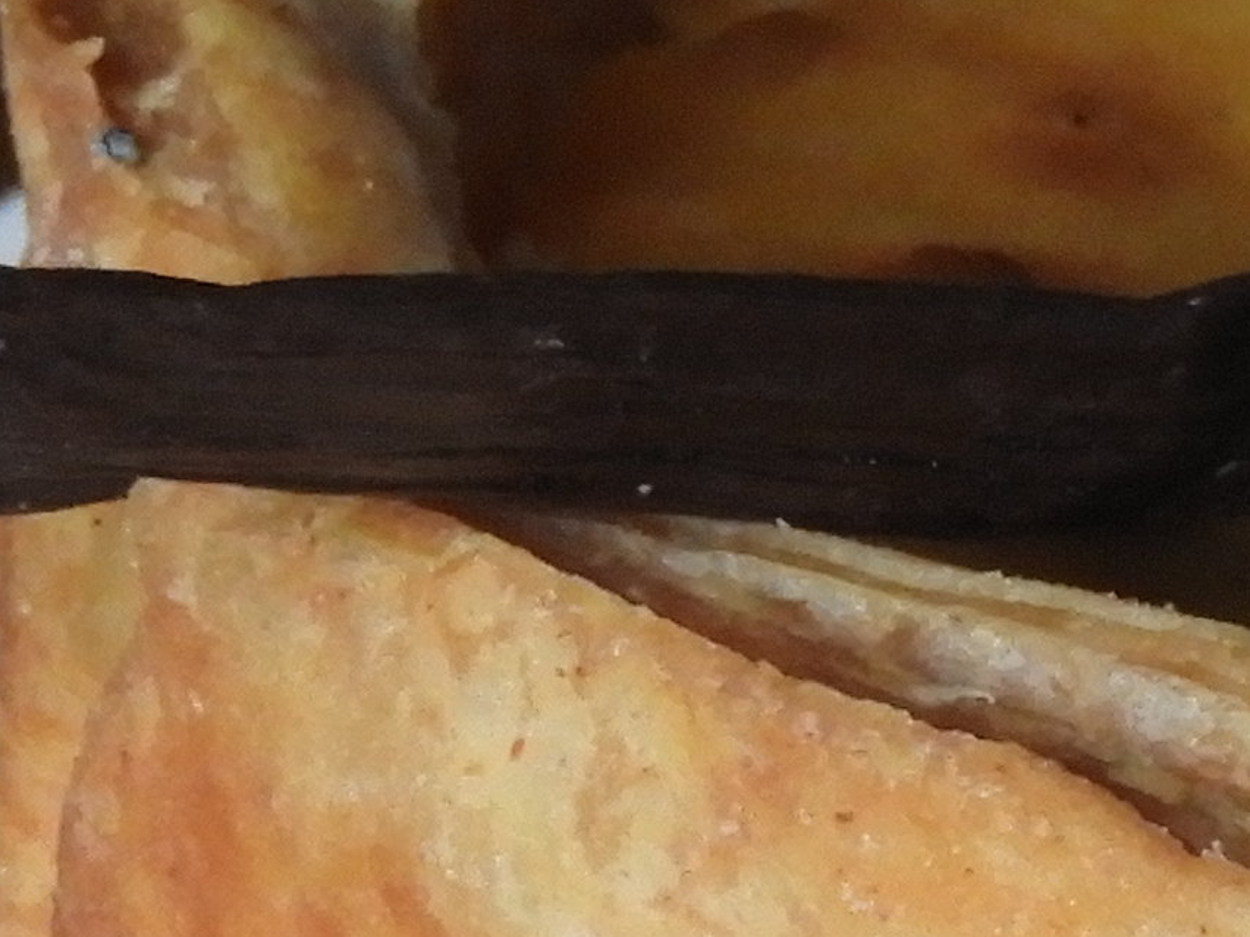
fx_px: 59330
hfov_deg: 1.2
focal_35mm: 1643
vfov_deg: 0.9
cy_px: 859
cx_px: 2428
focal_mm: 48.4
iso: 400
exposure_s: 1/60
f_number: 5.5
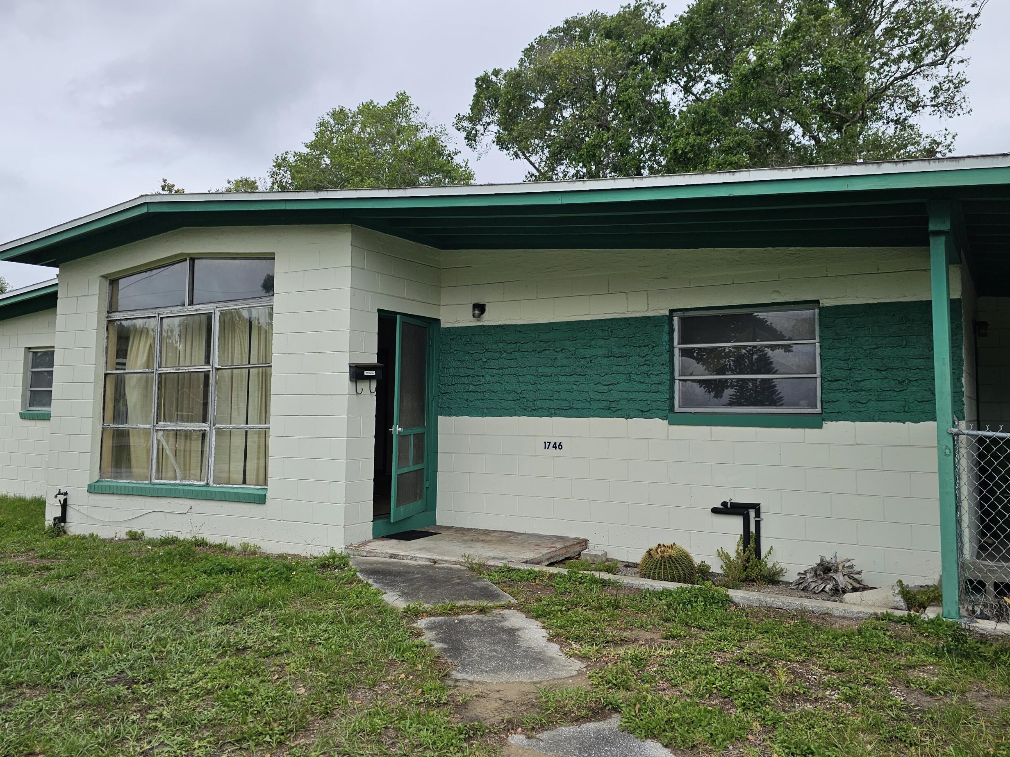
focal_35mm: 28
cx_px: 554
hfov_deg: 63.3
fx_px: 817
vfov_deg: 49.7
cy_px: 348
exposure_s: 1/699
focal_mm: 6.3
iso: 10
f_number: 1.7
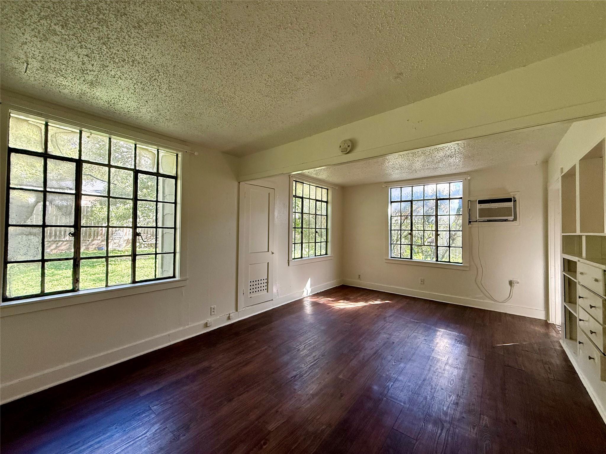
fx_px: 245
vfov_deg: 85.7
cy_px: 227
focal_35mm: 14
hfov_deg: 102.1
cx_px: 303
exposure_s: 1/99
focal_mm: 2.22
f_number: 2.2
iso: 200
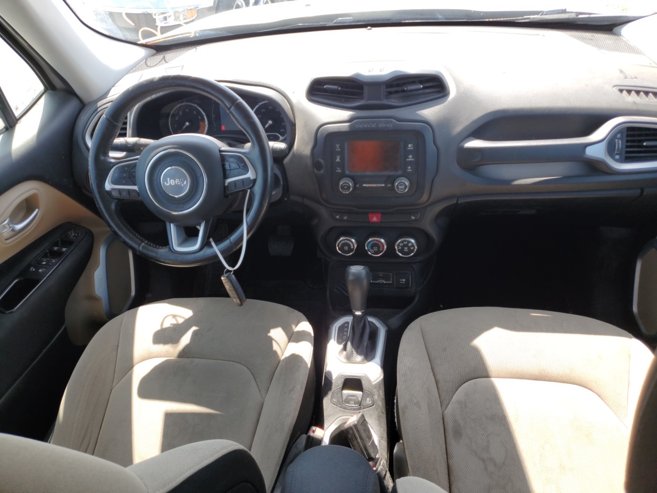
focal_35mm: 26
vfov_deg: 53.1
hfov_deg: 67.3
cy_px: 246
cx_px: 328
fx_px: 493
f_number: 1.5
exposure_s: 1/385
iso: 50
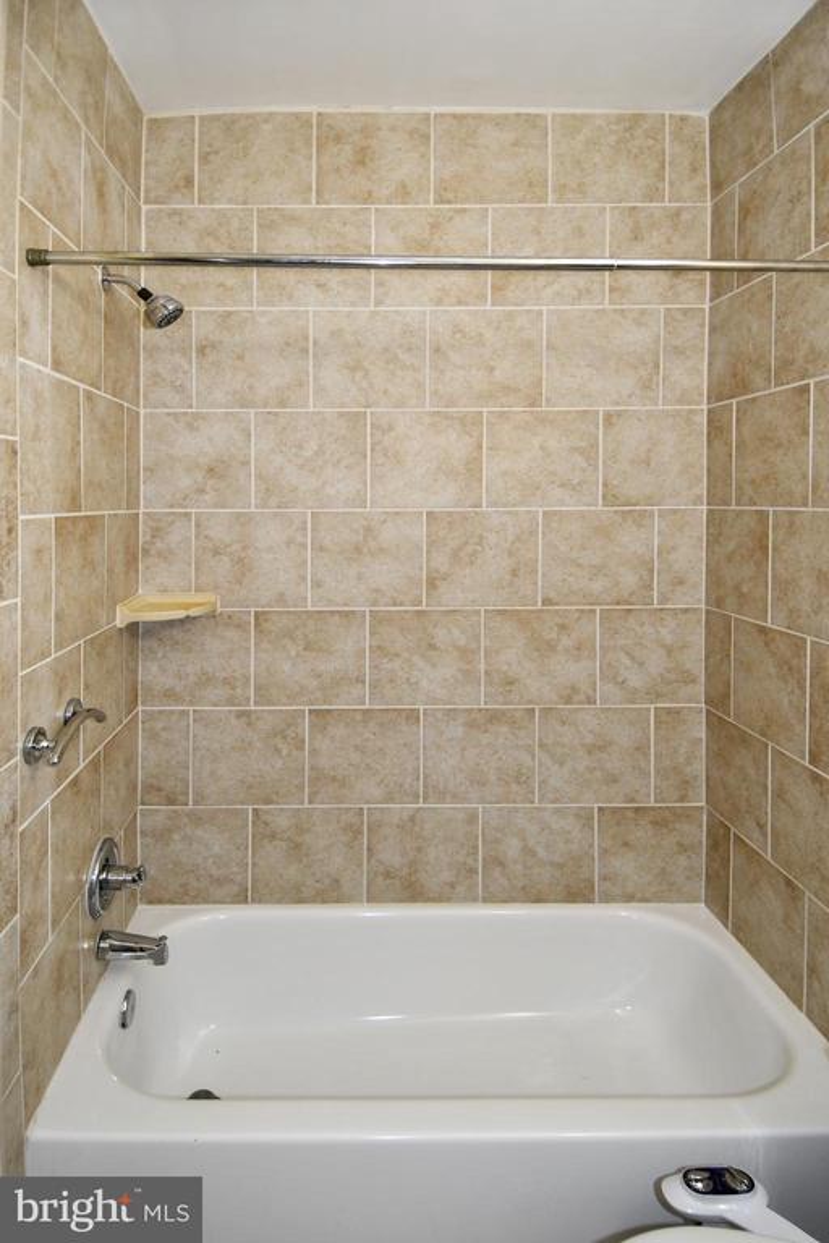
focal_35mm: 18
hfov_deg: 67.4
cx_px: 414
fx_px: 622
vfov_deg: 90.0
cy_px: 622
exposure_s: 1/60
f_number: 4
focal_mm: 12
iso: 450
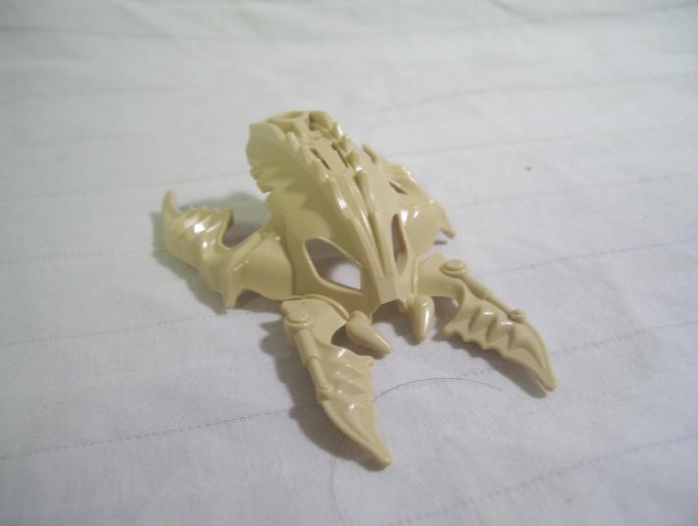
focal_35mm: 36
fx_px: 727
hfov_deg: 51.3
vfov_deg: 39.7
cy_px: 263
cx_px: 349
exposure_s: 1/30
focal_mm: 6
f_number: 2.7
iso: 160
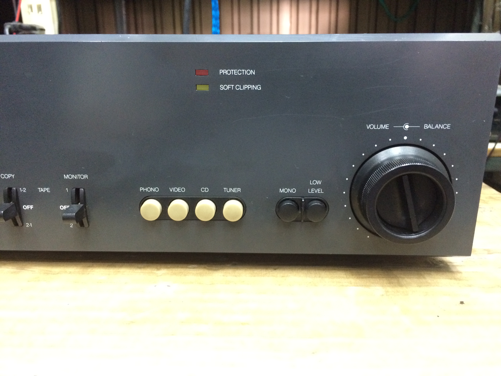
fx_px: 420
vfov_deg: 48.2
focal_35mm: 29
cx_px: 250
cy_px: 188
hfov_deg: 61.7
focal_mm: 4.15
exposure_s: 1/17
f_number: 2.2
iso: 250
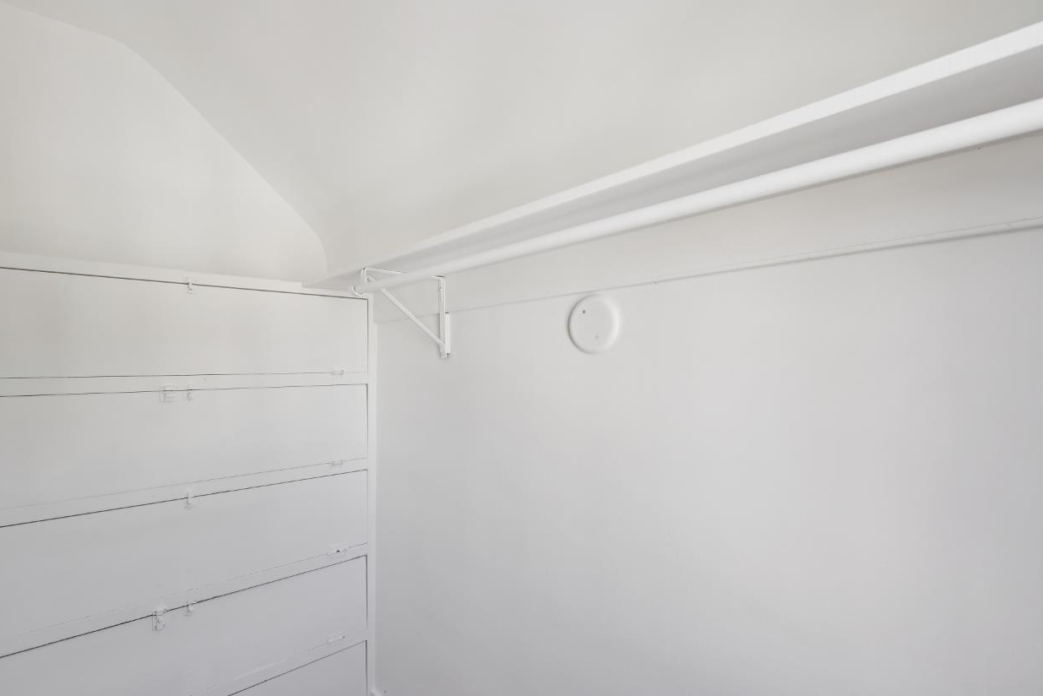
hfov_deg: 92.4
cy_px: 368
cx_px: 434
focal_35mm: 17
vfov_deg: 70.4
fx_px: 493
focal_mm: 14
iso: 100
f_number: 6.3
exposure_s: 1/60
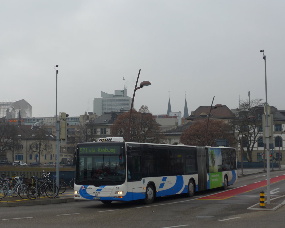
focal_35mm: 69
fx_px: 582
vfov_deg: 22.2
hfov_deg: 27.5
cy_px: 114
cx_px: 134
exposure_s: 1/125
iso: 80
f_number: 3.9
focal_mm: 13.4
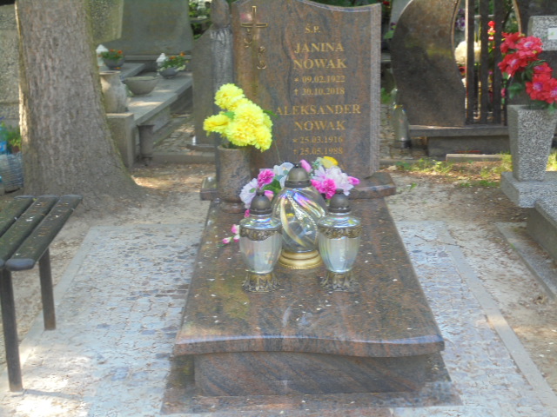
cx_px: 278
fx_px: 901
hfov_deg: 34.3
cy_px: 208
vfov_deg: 26.1
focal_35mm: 56
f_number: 5.2
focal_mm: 10.1
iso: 100
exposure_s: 1/30
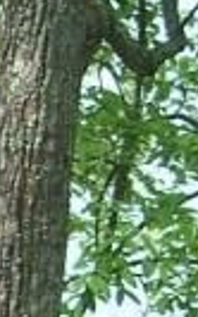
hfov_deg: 4.0
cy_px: 620
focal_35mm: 311
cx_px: -525
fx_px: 2688
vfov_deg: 6.6
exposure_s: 1/160
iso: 80
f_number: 2.8
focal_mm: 6.3
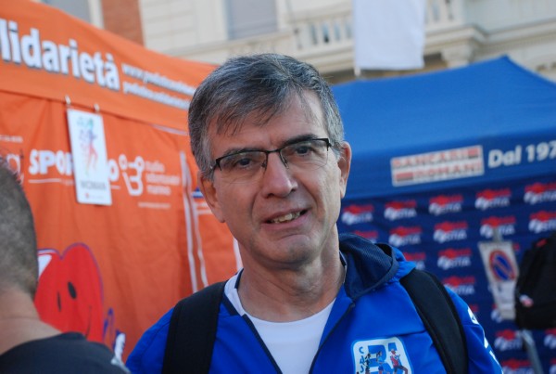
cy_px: 187
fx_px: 1114
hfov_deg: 28.0
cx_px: 278
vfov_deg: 19.0
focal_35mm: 72
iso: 1000
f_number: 4.8
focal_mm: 48
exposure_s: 1/640
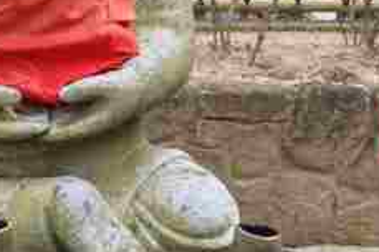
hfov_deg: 17.7
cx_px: 50
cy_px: 121
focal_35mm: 114
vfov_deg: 12.0
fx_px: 1198
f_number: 2.4
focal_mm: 4.28
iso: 50
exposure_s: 1/206
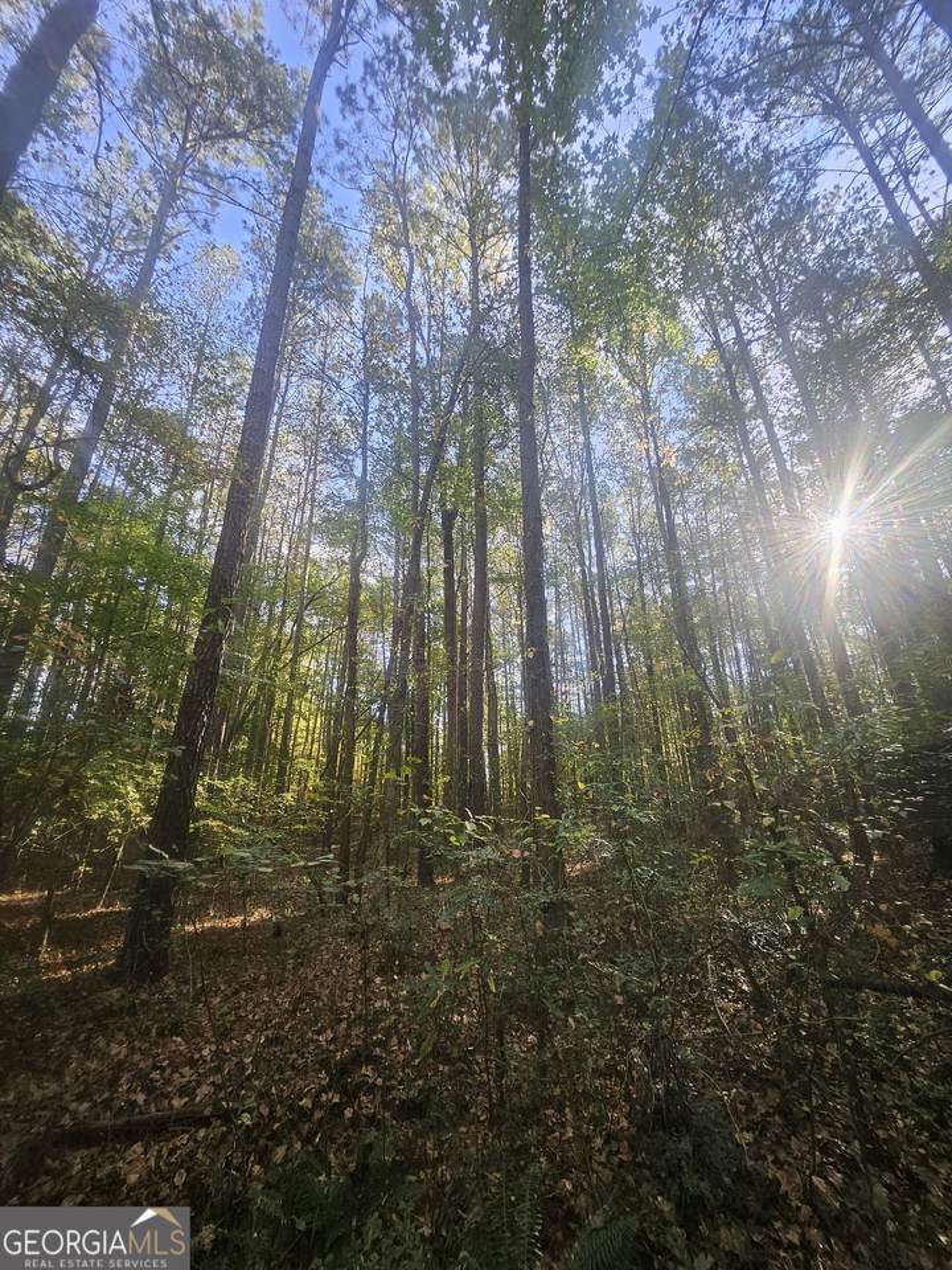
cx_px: 476
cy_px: 635
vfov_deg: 106.2
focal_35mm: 13
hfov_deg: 89.9
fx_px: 477
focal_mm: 1.74
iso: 40
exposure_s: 1/120
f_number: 2.2
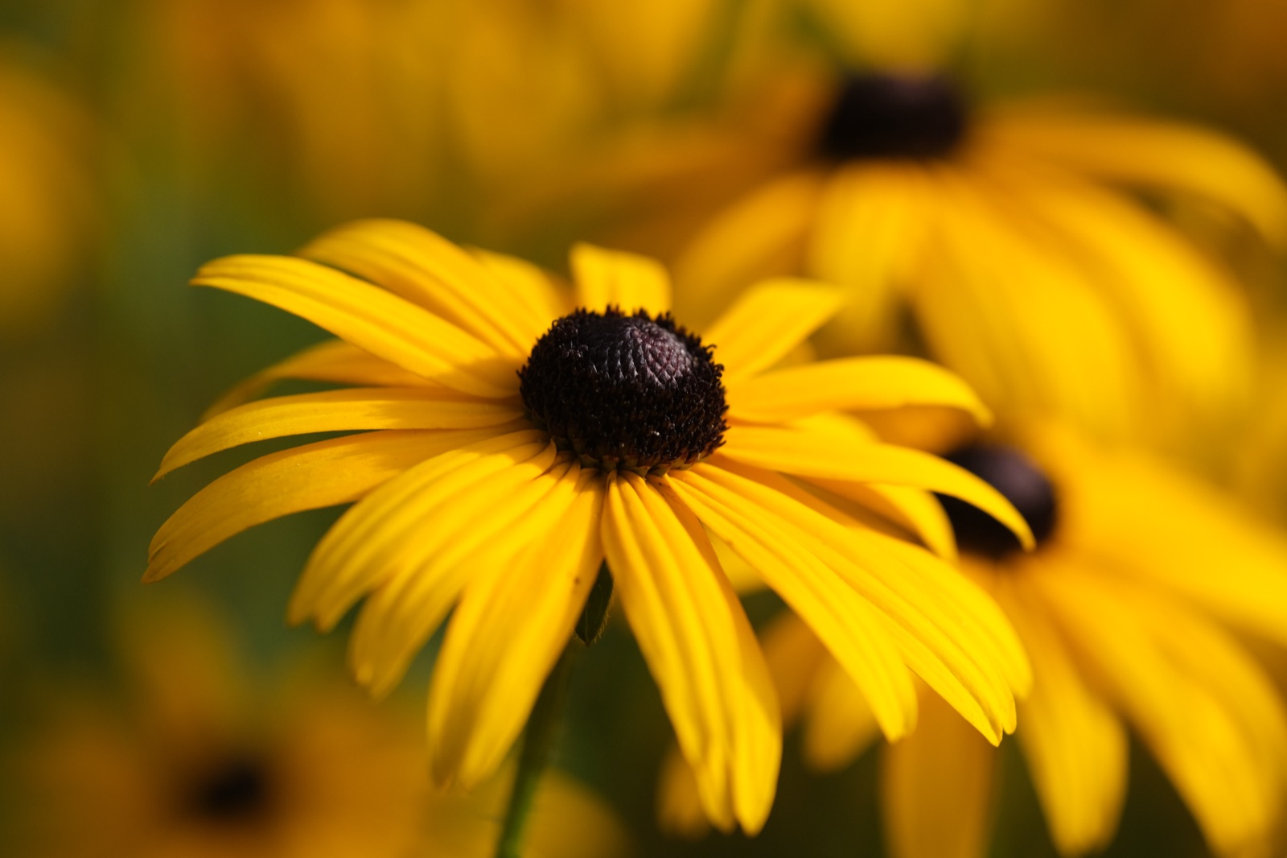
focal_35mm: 120
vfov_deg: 11.4
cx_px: 644
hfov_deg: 17.1
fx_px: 4289
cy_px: 429
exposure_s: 1/2000
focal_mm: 80
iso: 640
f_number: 4.5
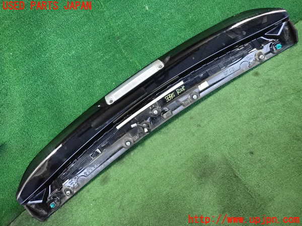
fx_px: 218
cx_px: 151
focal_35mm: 25
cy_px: 113
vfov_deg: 54.9
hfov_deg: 69.4
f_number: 2
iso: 2000
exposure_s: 1/125
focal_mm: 4.5
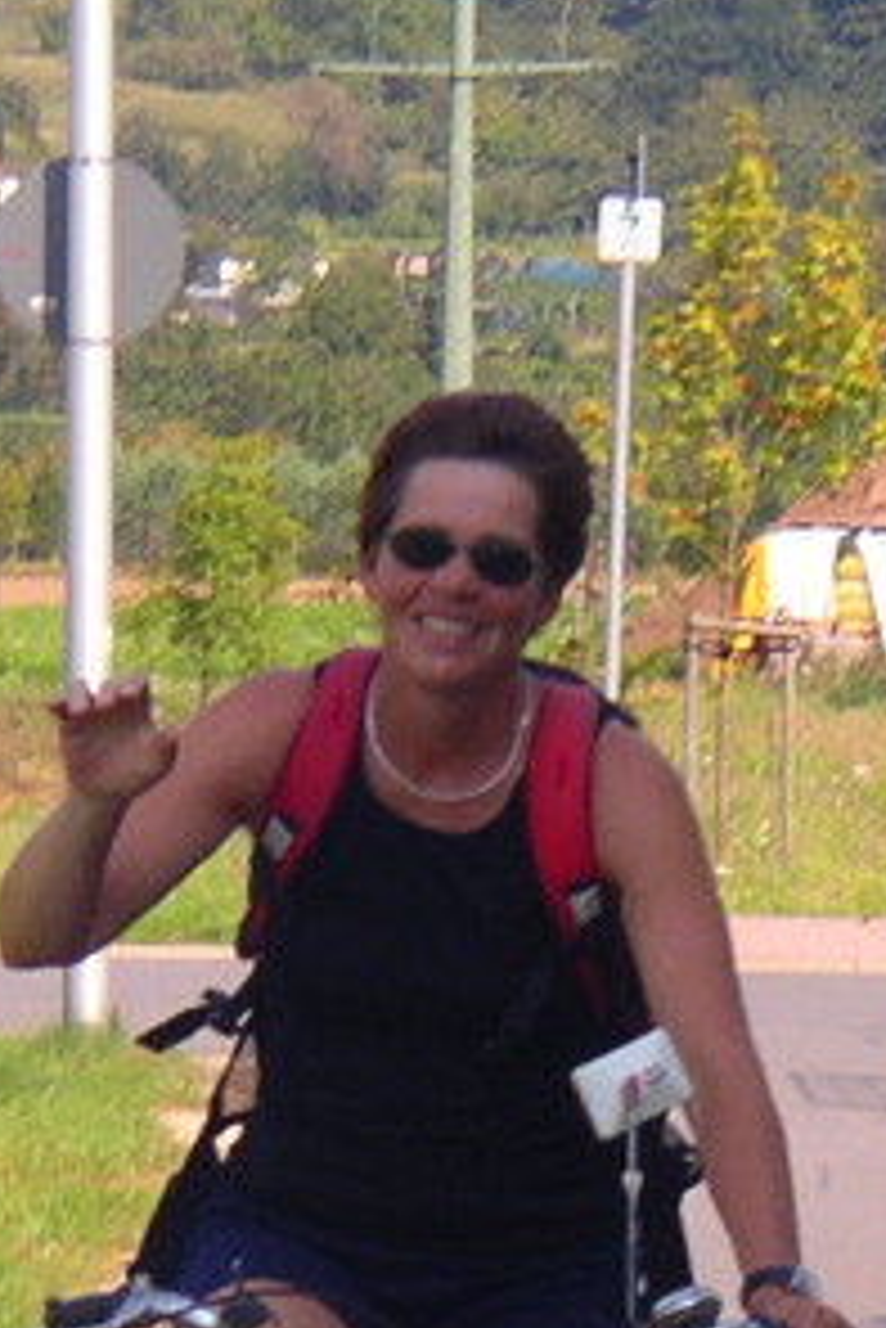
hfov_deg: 3.9
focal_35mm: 352
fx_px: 12978
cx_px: 72
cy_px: 1373
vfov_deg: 5.8
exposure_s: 1/320
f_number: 3.9
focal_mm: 16
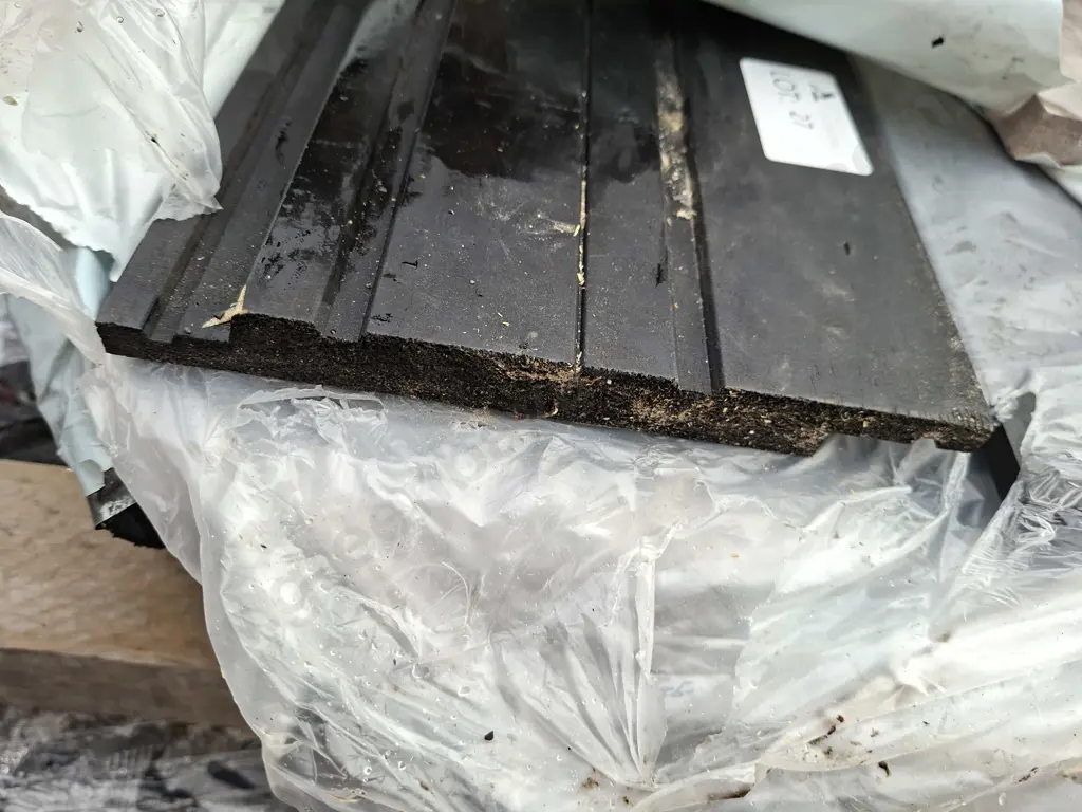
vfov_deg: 58.9
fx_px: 719
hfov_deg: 73.9
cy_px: 406
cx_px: 541
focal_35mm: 23
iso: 50
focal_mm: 5.54
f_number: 1.8
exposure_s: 1/219
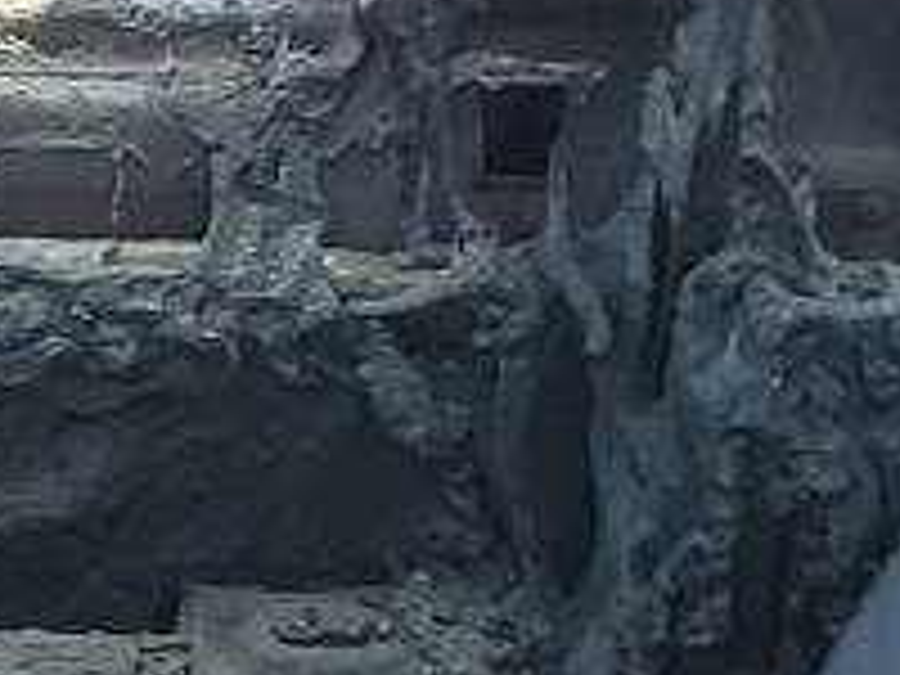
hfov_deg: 9.3
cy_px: 1188
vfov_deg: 7.0
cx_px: -392
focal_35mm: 208
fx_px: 5408
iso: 50
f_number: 1.5
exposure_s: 1/303
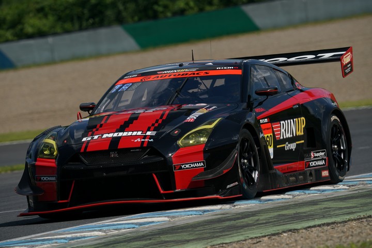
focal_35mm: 478
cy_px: 124
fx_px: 4939
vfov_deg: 2.9
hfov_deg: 4.3
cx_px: 186
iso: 200
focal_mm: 478
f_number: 9
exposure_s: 1/1000
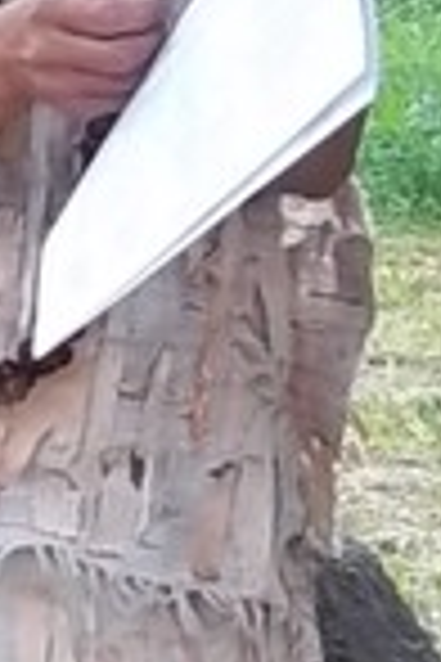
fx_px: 5071
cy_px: 500
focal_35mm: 276
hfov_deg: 5.0
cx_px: 90
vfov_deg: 7.5
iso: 80
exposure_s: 1/100
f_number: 4.1
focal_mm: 11
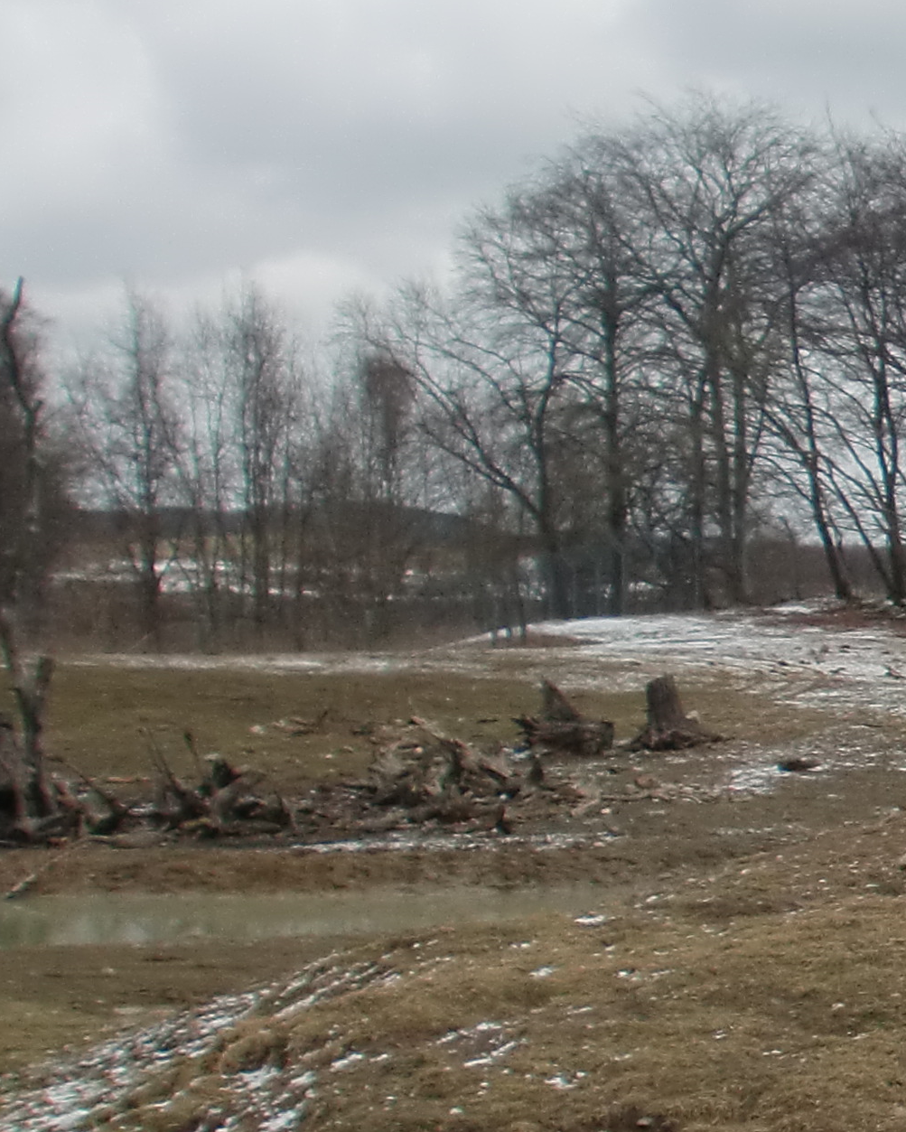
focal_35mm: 81
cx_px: 1441
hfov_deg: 16.8
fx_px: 2714
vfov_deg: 23.5
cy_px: 714
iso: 64
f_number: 7.8
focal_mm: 4.65
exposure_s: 1/160
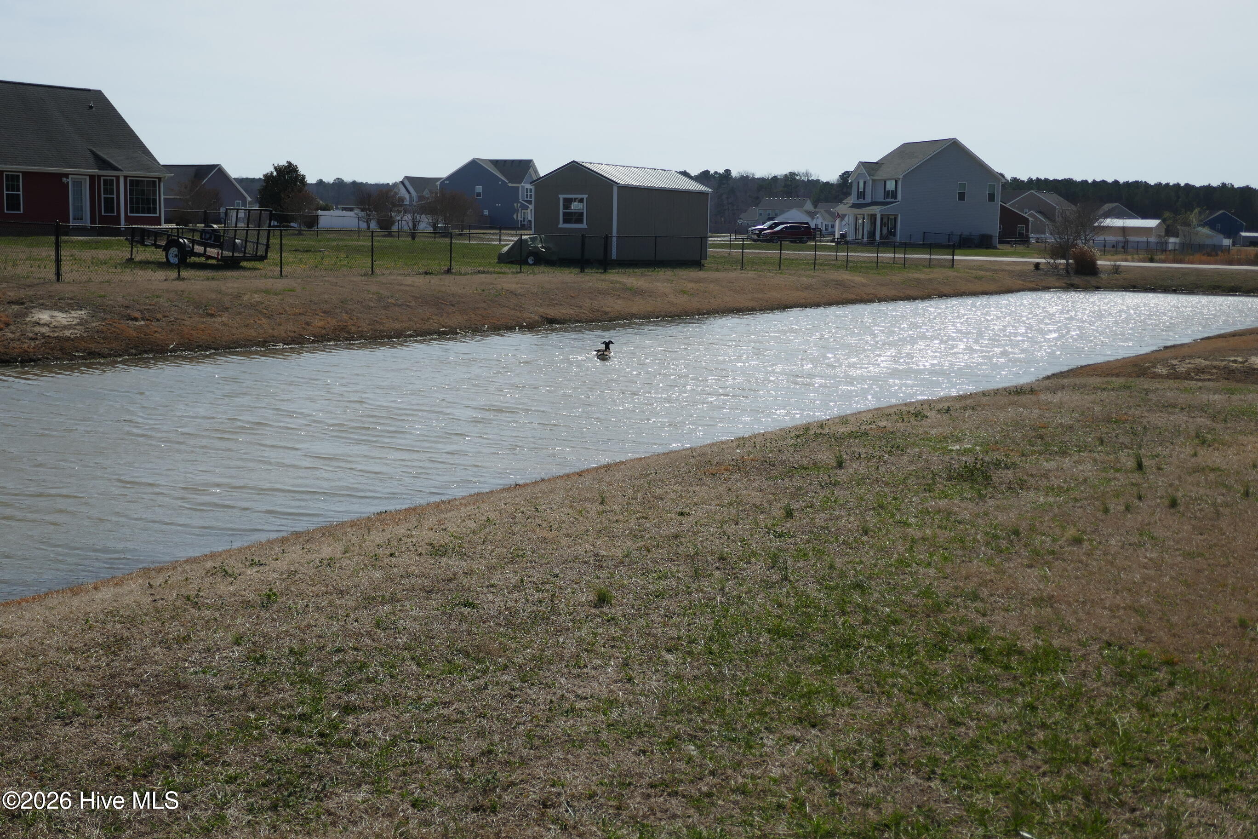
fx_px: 1468
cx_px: 629
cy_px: 420
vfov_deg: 31.9
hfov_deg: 46.4
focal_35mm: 42
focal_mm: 15.1
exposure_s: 1/2500
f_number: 3.8
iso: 125
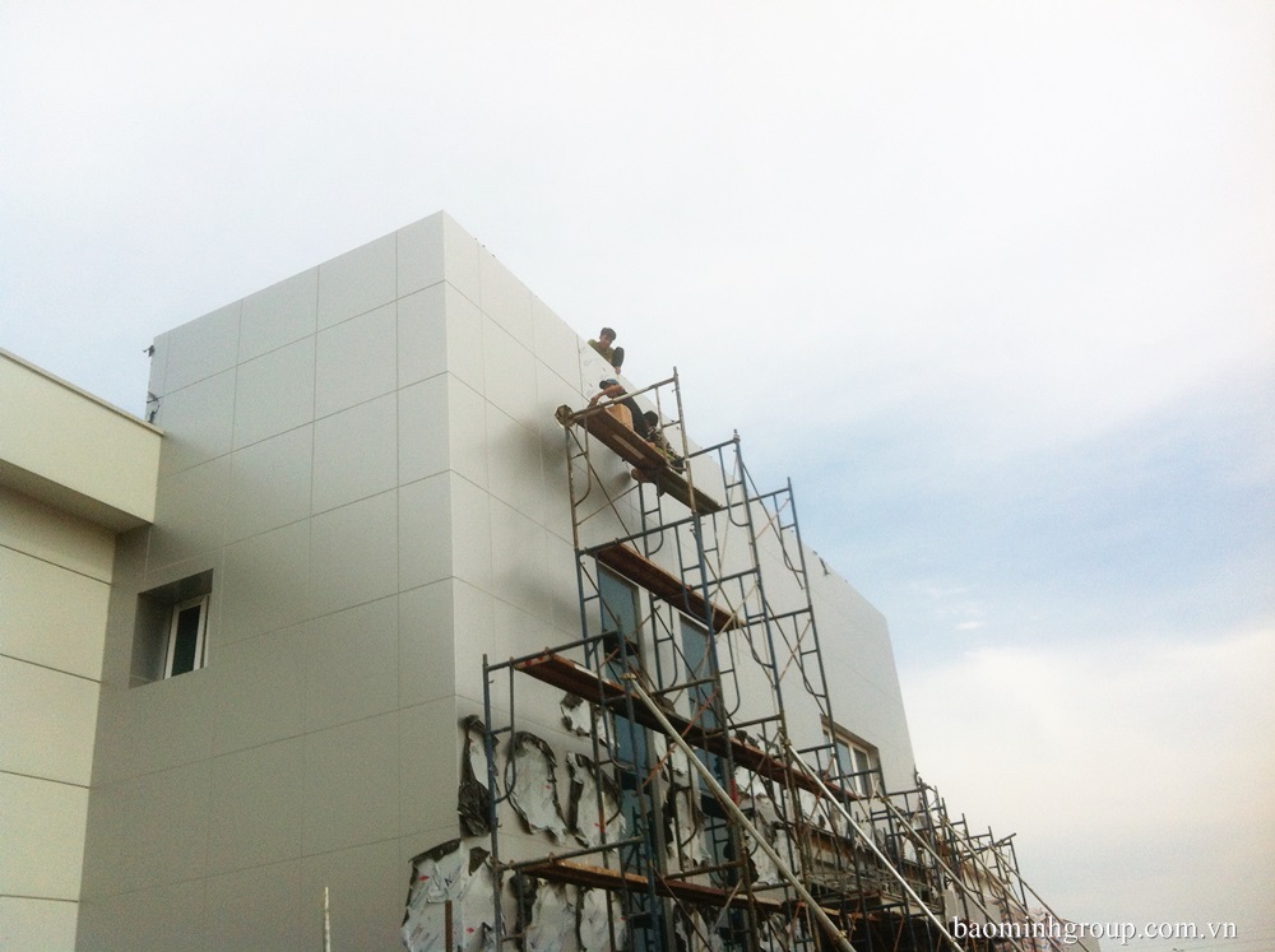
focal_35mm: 35
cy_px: 476
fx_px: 1287
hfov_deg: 52.7
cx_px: 638
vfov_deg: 40.6
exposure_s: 1/1885
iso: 80
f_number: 2.8
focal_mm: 3.85
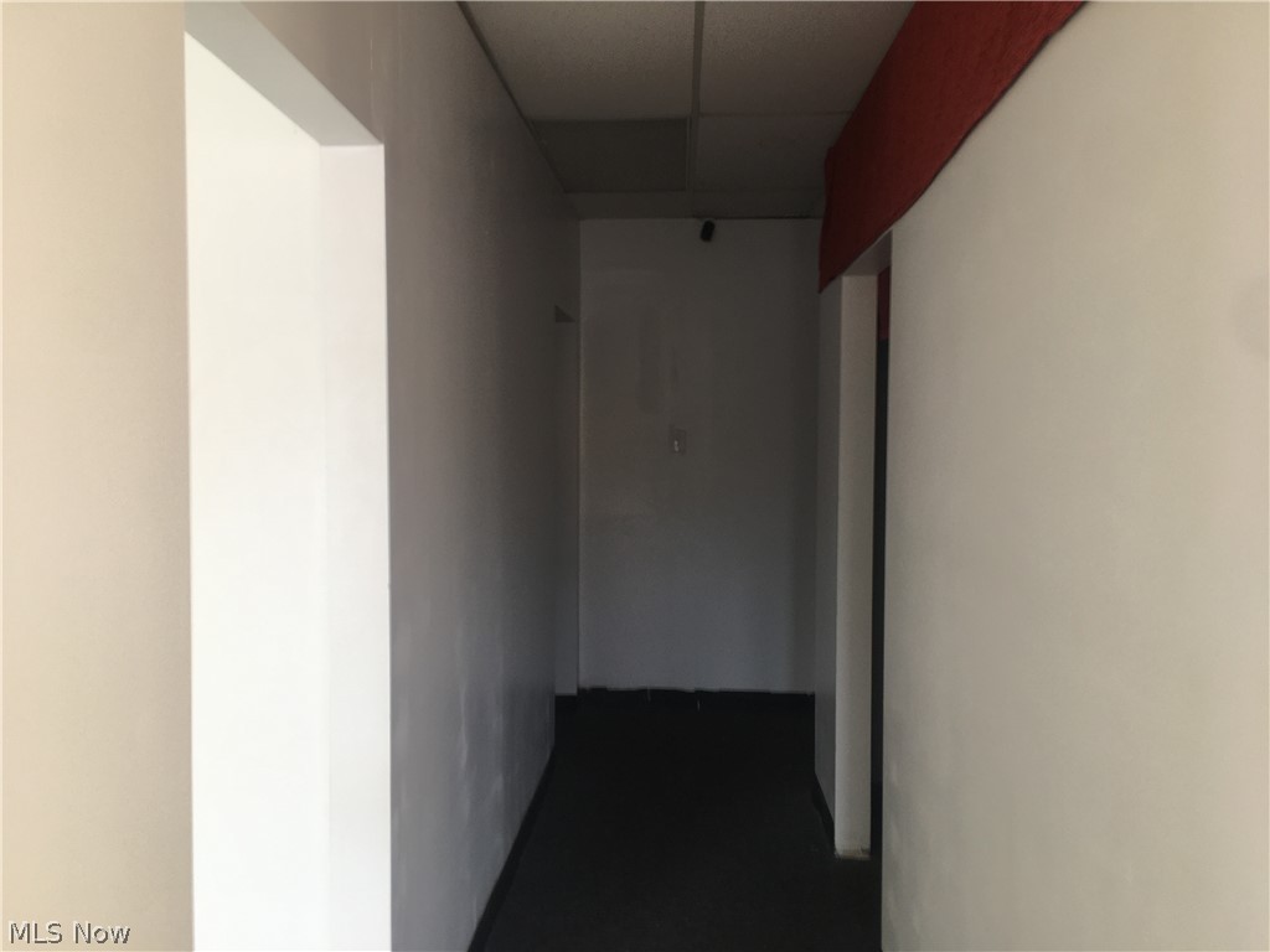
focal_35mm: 29
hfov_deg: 61.7
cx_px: 635
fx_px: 1064
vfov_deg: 48.2
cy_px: 476
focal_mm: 4.15
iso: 25
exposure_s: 1/60
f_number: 2.2
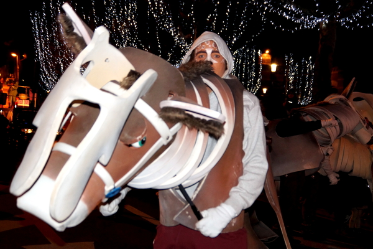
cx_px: 186
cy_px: 124
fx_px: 622
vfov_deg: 22.6
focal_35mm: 60
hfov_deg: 33.4
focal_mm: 40
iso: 800
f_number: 4.5
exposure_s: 1/60
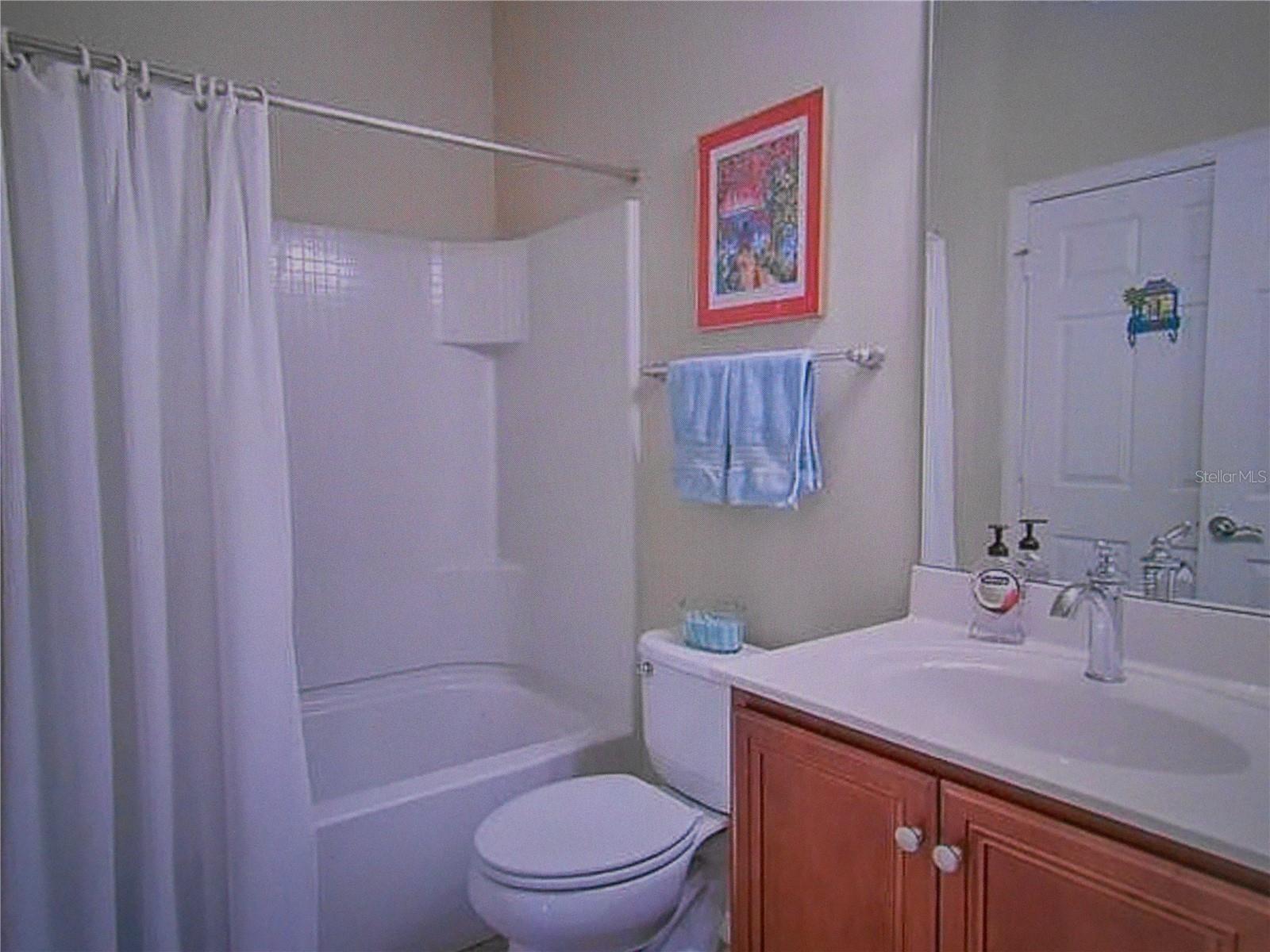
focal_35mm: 30
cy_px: 476
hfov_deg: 60.0
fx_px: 1101
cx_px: 635
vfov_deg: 46.8
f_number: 3.8
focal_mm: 5.3
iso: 400
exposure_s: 1/160
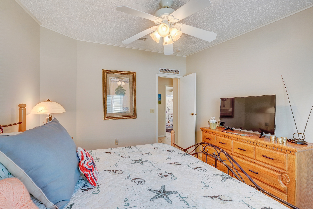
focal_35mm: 16
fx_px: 139
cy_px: 104
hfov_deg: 96.7
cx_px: 156
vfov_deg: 73.8
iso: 400
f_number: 8
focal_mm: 16
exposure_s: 1/15
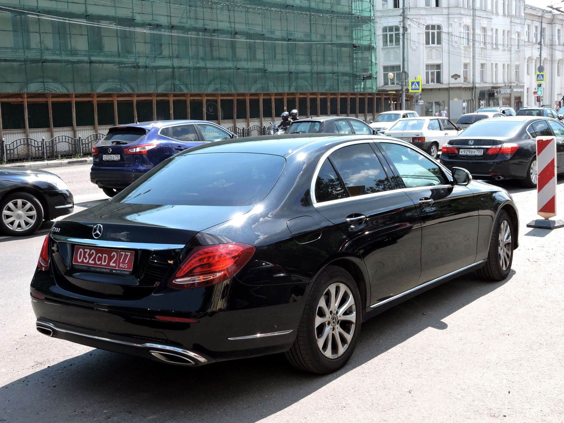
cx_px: 282
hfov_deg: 46.8
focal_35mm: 40
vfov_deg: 36.0
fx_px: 652
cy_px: 212
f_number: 3.8
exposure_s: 1/320
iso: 100
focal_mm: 7.2
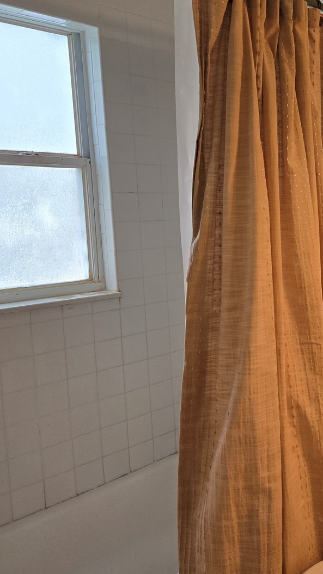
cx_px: 301
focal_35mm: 38
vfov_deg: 52.8
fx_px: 579
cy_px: 269
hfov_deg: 29.6
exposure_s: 1/120
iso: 100
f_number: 1.8
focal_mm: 5.4
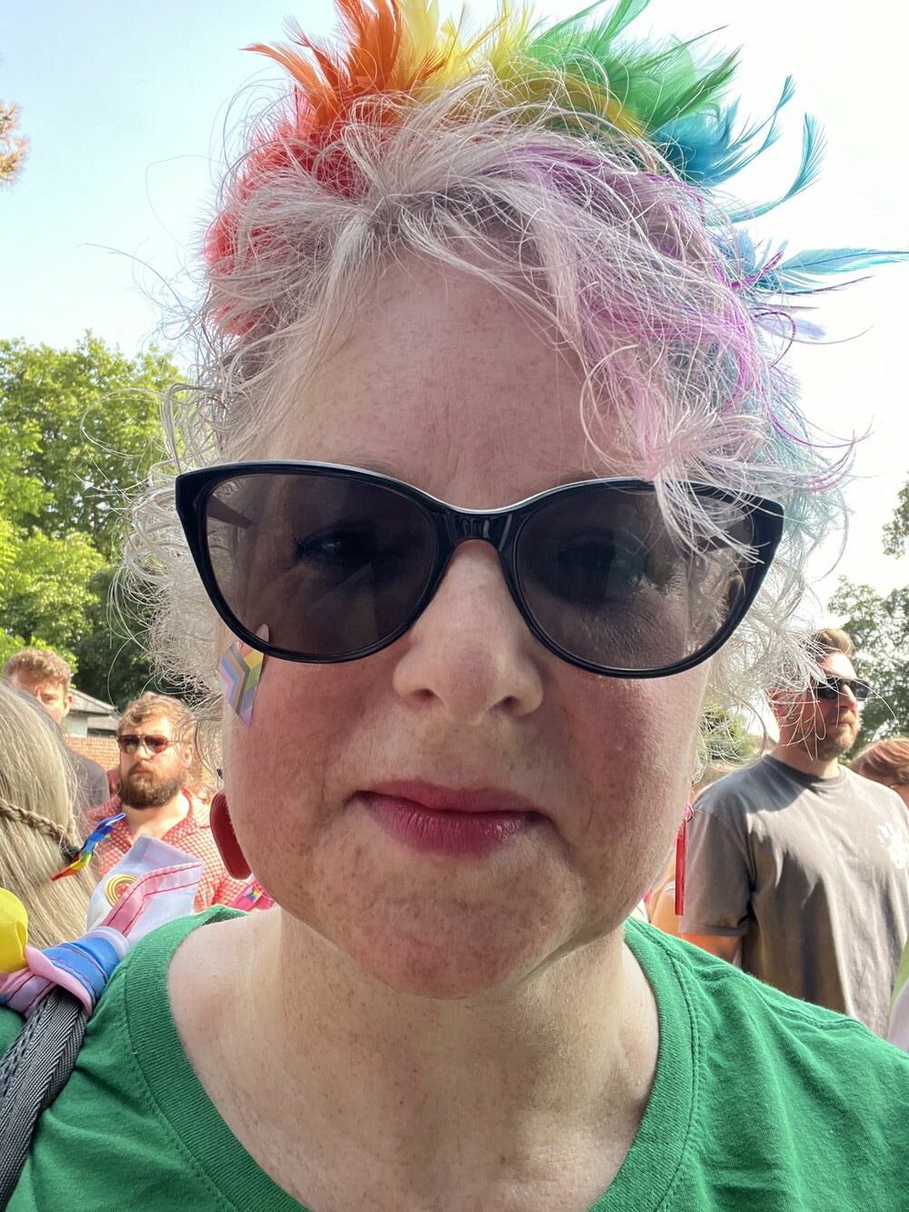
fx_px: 1050
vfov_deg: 60.0
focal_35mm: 30
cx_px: 454
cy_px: 606
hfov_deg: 46.8
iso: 50
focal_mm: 2.71
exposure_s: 1/121
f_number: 2.2
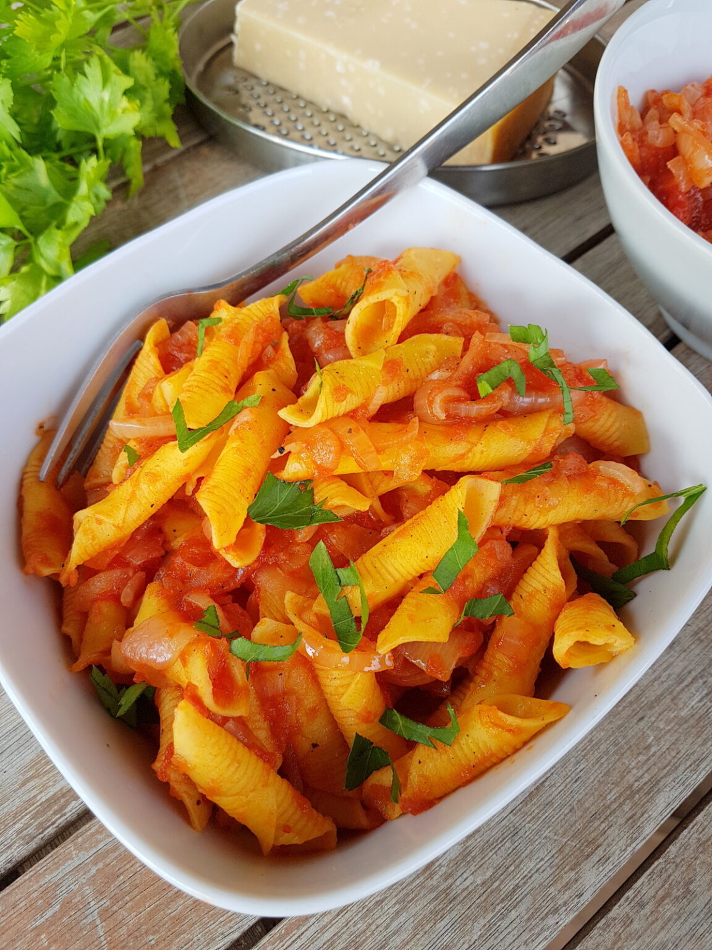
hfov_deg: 53.1
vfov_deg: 67.3
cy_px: 475
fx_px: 713
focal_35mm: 26
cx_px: 356
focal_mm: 4.2
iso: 40
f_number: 1.7
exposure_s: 1/279
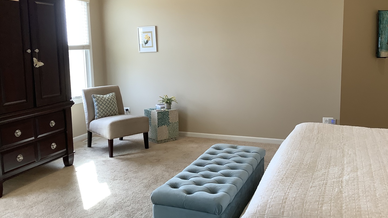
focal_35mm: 34
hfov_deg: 58.0
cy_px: 97
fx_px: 350
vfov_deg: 34.6
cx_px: 195
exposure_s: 1/60
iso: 80
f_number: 2.4
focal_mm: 3.3
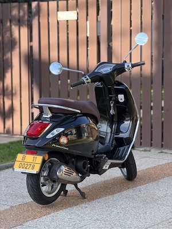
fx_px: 663
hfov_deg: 14.8
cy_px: 114
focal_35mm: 100
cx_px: 86
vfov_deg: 19.6
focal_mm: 16.89
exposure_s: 1/207
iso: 50
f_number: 2.8
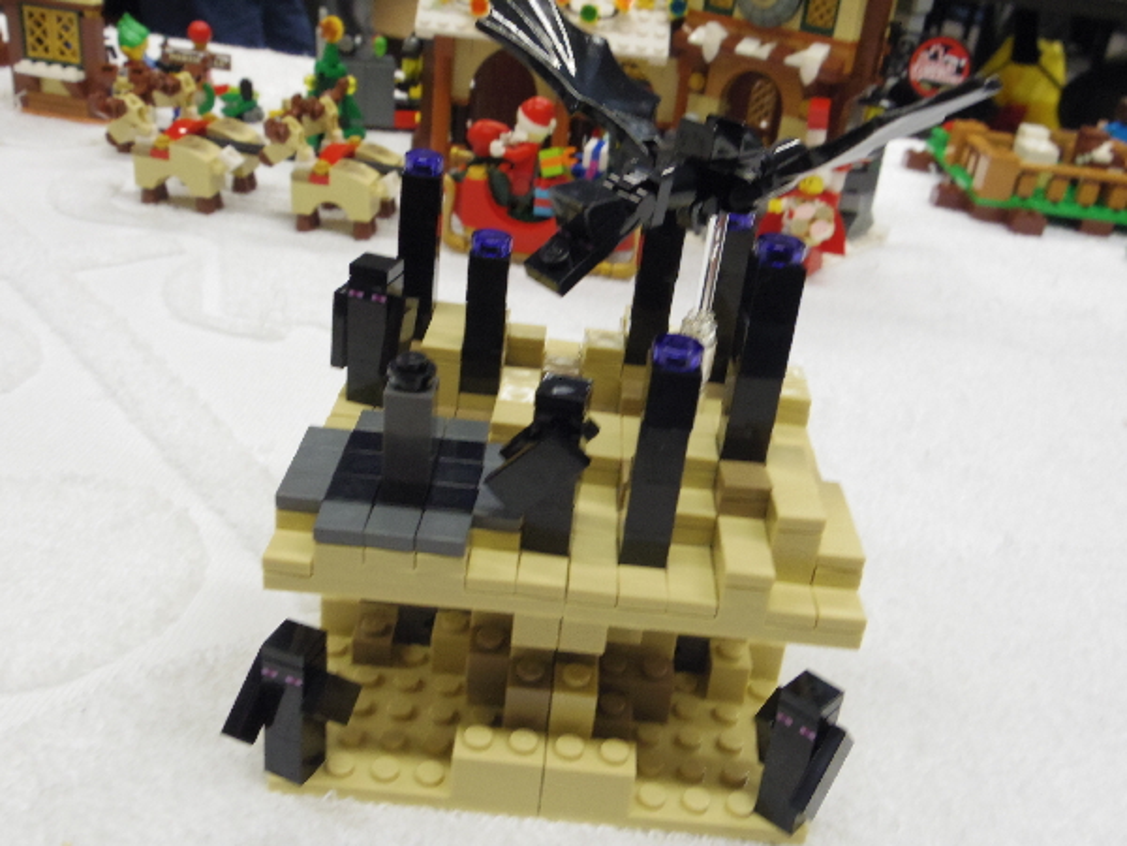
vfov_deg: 41.8
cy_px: 423
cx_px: 564
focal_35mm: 34
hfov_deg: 54.0
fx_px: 1107
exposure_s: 1/50
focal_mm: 6.2
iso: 800
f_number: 4.5
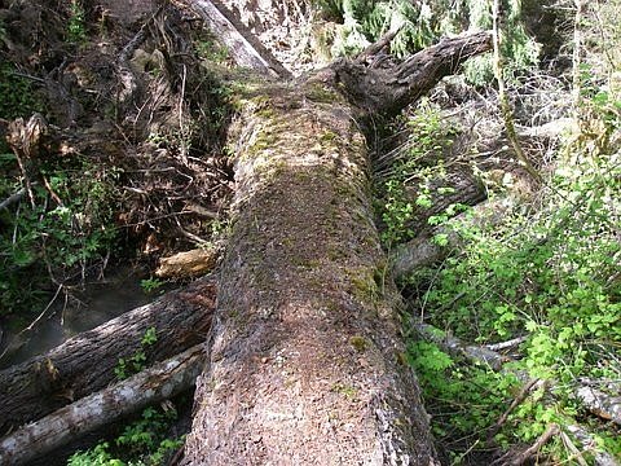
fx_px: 682
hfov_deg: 49.0
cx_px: 310
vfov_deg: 37.7
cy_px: 233
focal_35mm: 38
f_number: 3.3
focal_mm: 6.3
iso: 64
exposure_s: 1/60
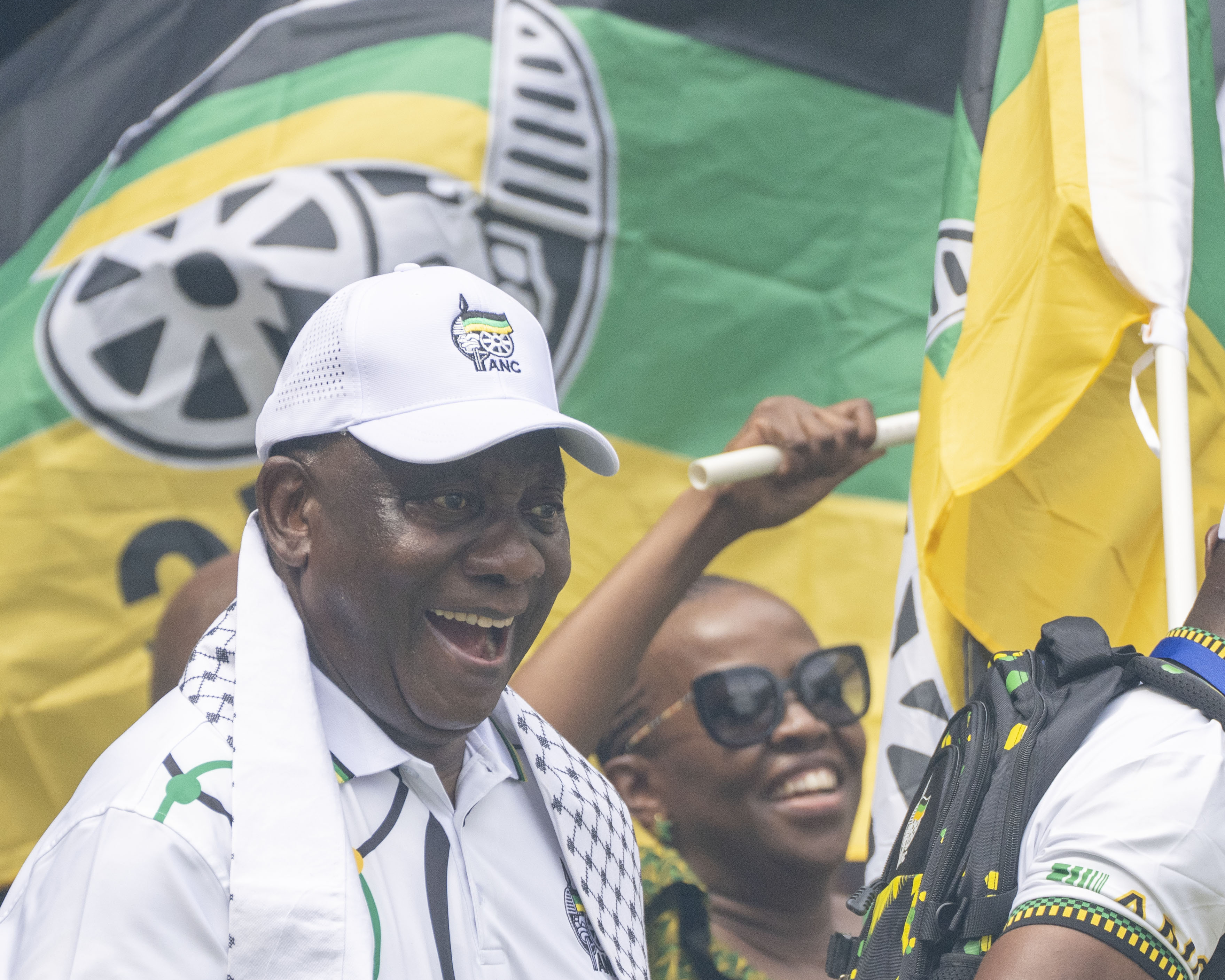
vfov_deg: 1.7
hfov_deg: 2.1
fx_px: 33426
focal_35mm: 922
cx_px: 646
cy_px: 854
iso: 320
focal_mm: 400
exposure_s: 1/1000
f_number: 6.3
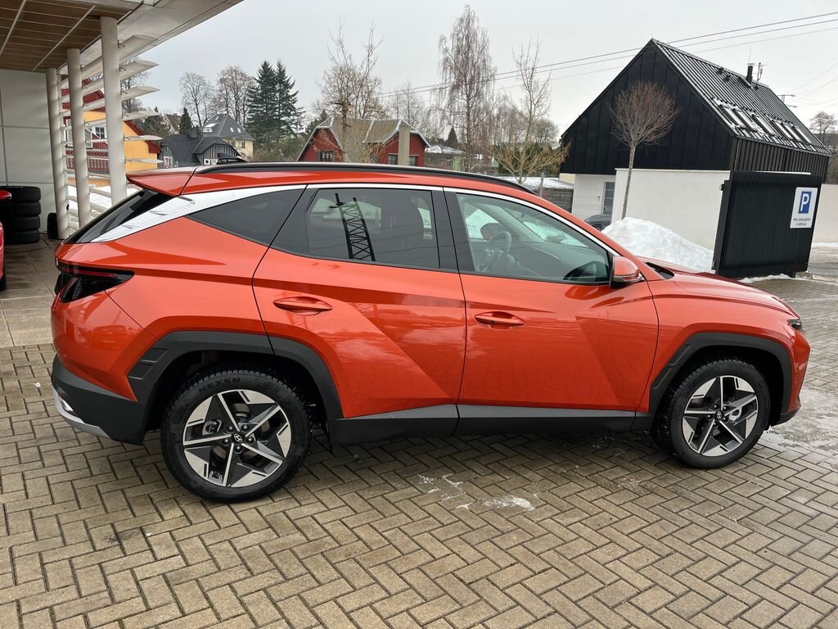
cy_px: 314
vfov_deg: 53.1
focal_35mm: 26
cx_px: 419
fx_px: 629
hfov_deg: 67.3
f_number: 1.6
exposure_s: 1/121
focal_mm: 5.1
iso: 50
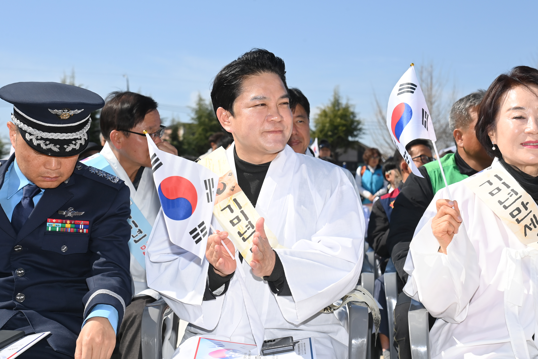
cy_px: 180
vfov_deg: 20.9
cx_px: 269
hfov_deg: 31.0
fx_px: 971
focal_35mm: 65
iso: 400
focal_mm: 65
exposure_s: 1/1250
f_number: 8
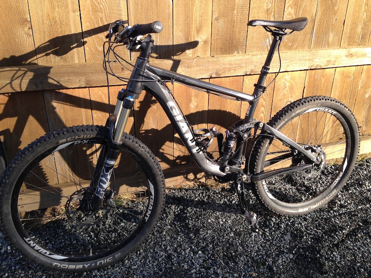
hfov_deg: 55.4
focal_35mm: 33
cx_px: 186
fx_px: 354
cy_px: 139
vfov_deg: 42.9
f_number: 2.4
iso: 50
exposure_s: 1/332
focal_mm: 4.13
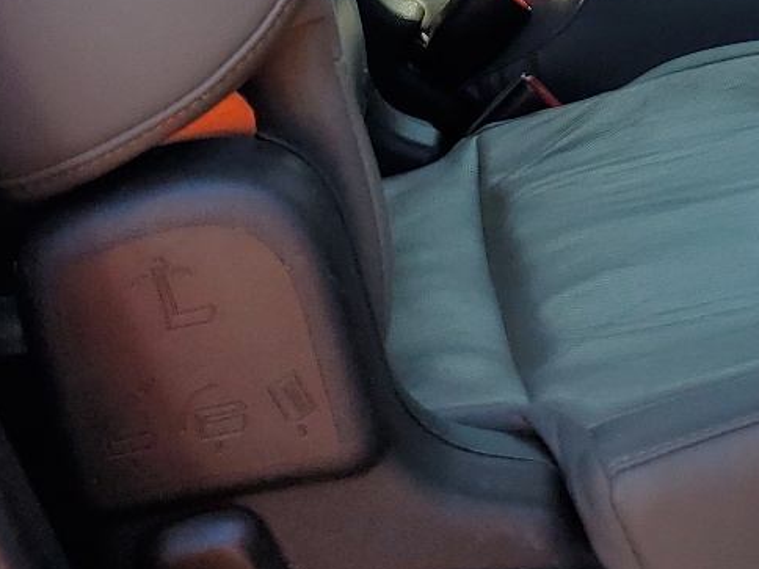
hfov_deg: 22.2
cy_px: -237
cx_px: 696
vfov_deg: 16.0
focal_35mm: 86
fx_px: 1886
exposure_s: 1/769
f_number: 1.5
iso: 50
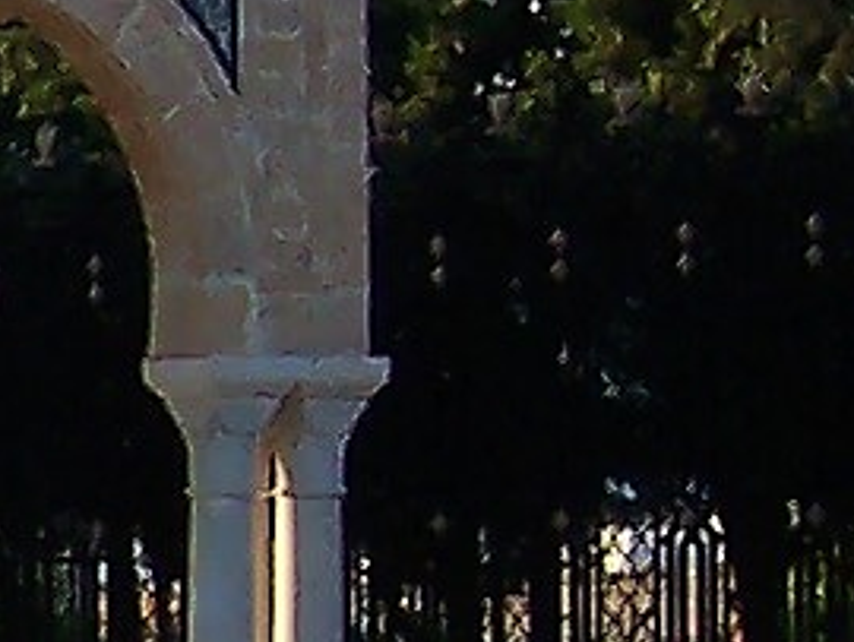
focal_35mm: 504
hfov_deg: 3.8
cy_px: 683
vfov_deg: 3.0
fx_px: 12445
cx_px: -1853
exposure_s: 1/350
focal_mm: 10.4
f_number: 4
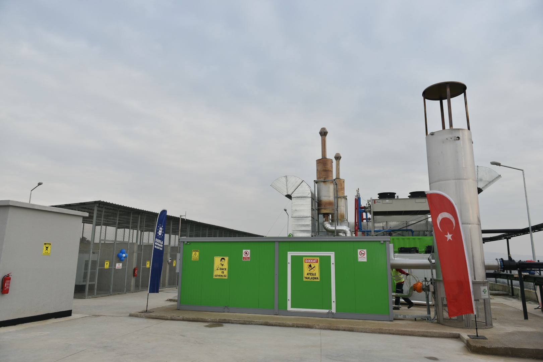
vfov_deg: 53.1
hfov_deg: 73.7
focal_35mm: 24
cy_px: 181
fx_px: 362
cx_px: 272
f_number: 4.5
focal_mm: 24
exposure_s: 1/800
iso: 250
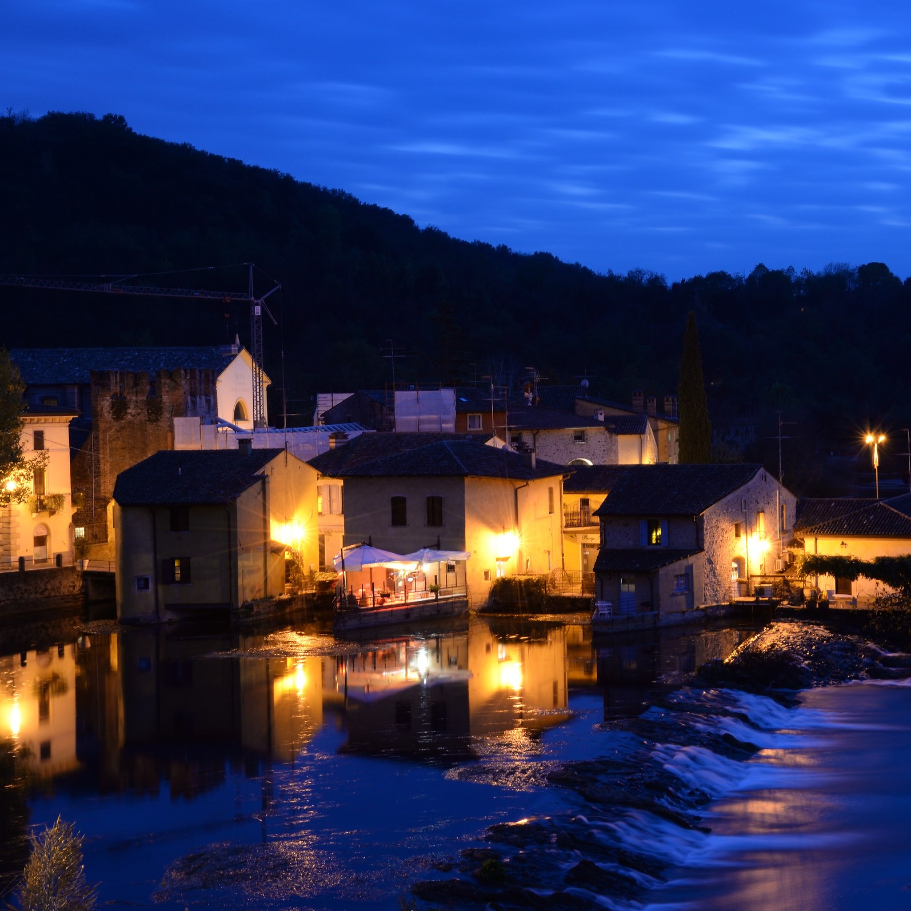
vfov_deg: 26.9
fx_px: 1906
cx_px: 622
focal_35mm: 64
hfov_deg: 26.7
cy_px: 455
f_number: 18
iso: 100
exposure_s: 30
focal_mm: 50
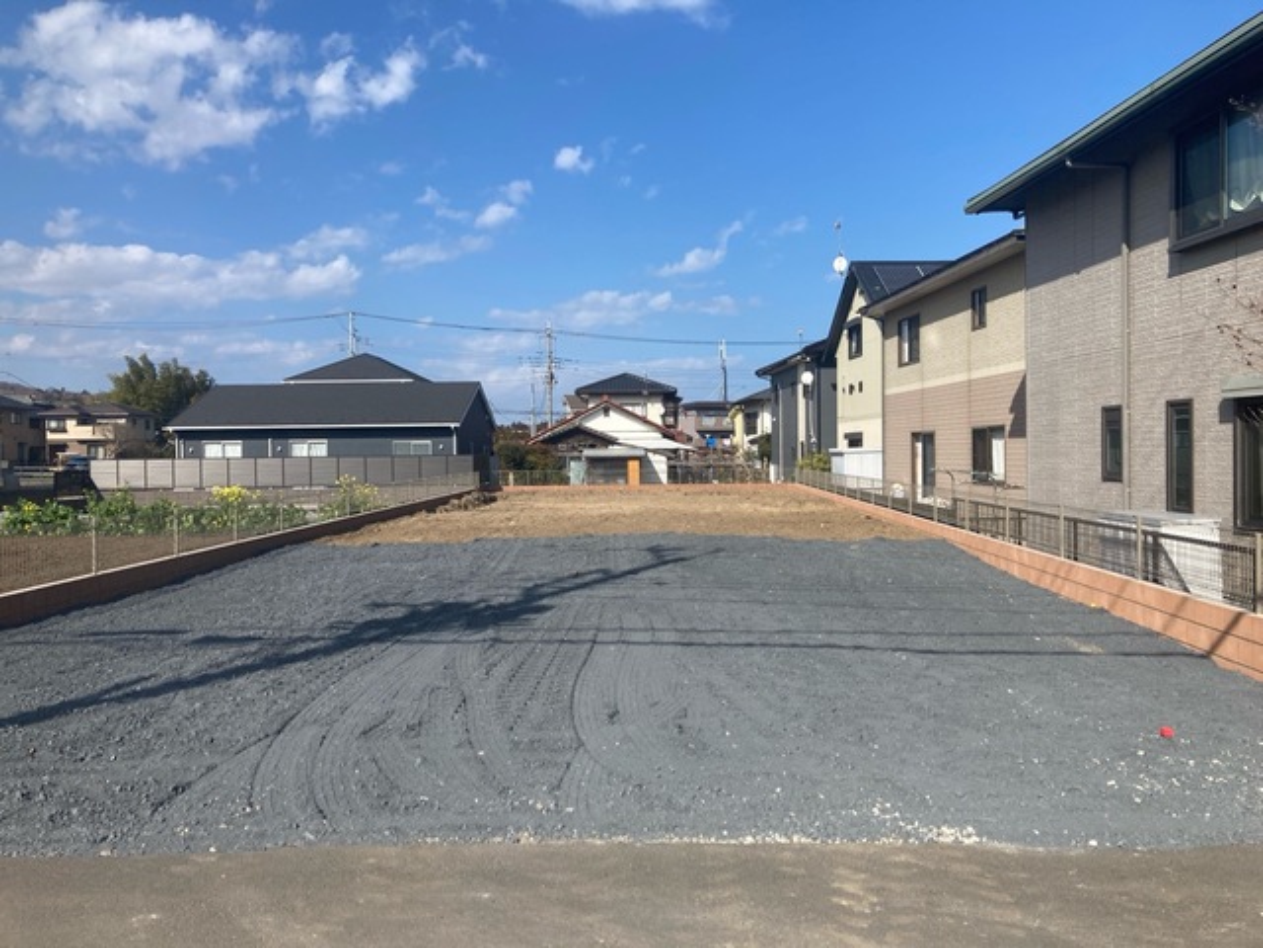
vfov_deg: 49.7
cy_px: 474
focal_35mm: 28
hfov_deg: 63.4
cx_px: 632
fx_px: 1022
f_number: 1.8
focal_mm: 3.99
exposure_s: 1/2315
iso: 20
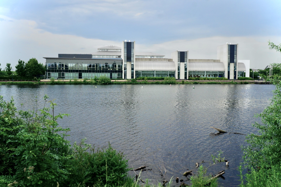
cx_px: 140
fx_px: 281
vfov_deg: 36.8
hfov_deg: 53.2
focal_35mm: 36
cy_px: 94
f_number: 9
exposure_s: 1/100
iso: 125
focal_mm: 24
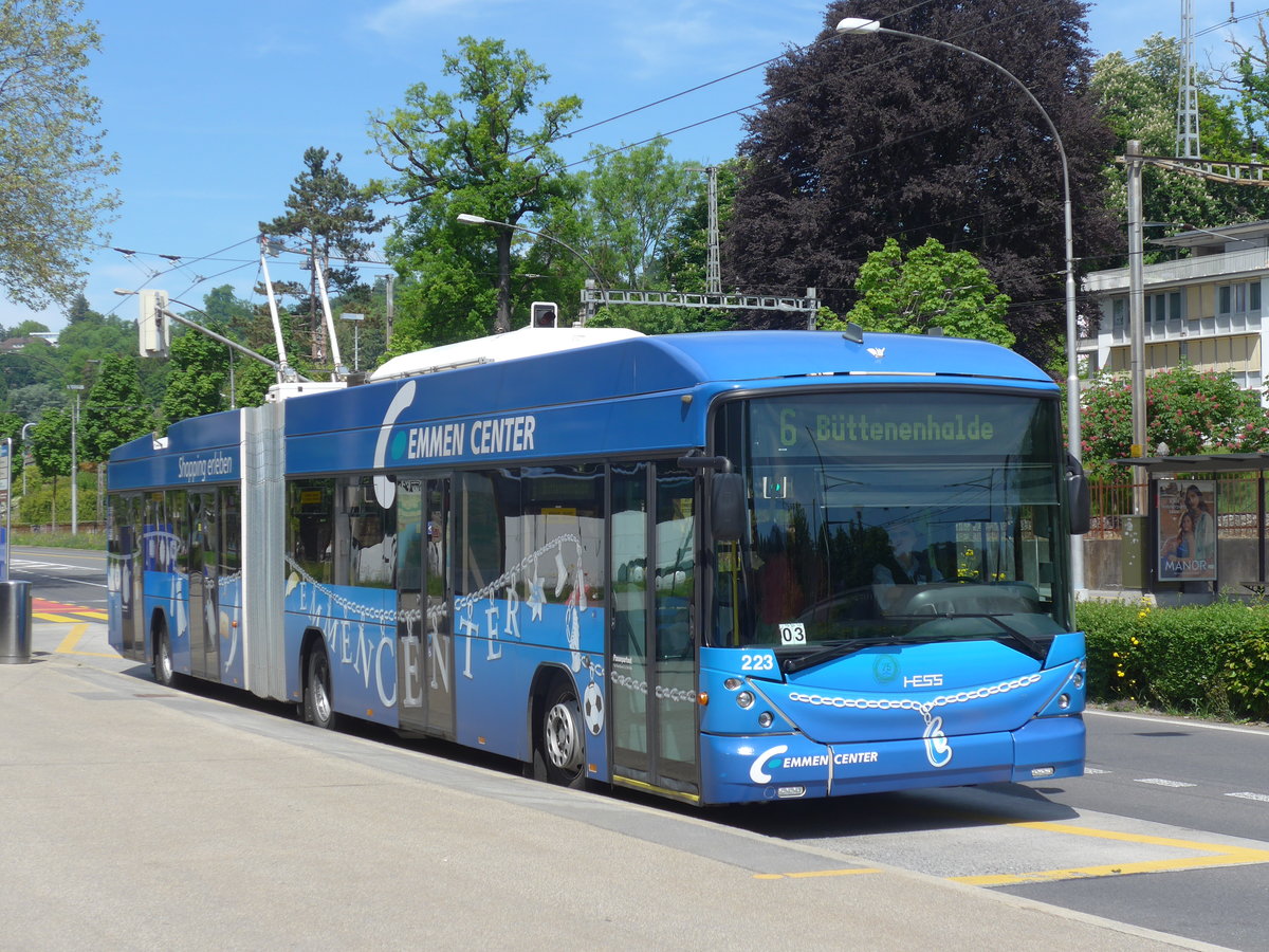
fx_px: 2420
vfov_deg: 22.3
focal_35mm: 66
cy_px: 476
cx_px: 634
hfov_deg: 29.4
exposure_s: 1/640
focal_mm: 13.4
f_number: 3.9
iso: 80
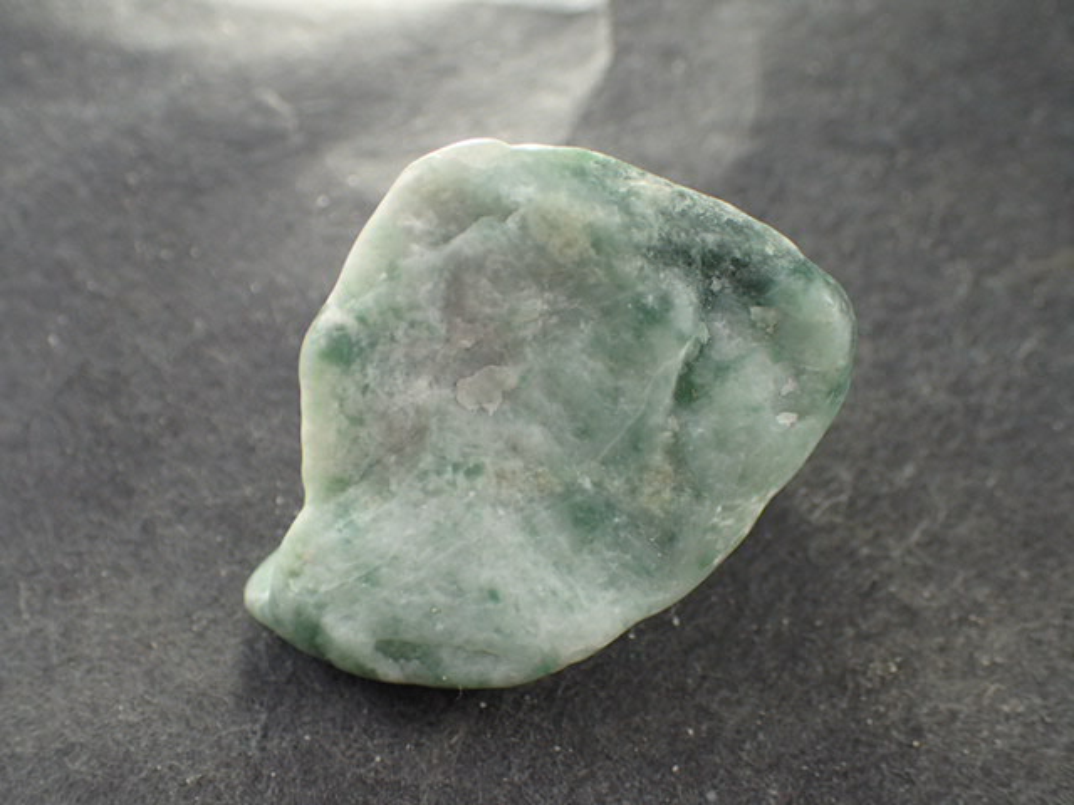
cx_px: 537
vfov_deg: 33.6
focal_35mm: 43
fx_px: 1334
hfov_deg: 43.9
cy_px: 402
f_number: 2.9
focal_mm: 7.86
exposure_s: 1/160
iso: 160
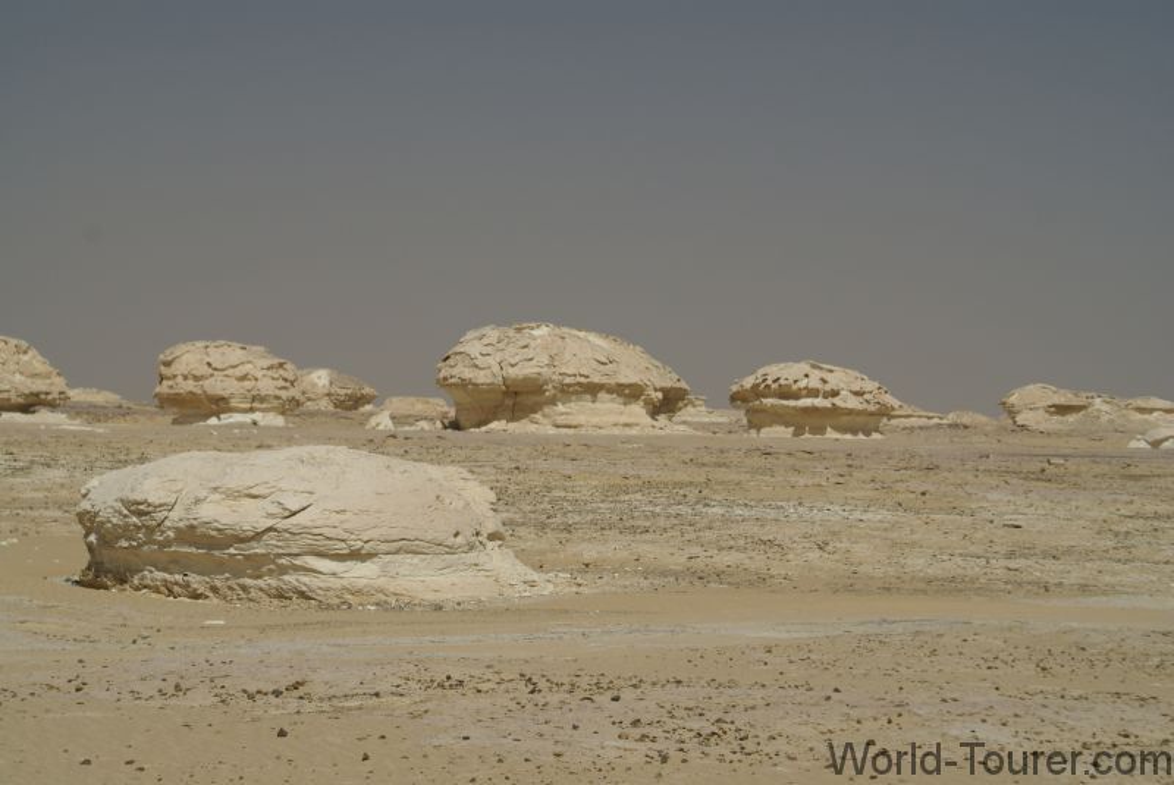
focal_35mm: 105
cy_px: 392
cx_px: 587
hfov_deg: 19.4
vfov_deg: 13.1
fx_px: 3427
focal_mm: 70
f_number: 9
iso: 100
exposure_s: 1/320
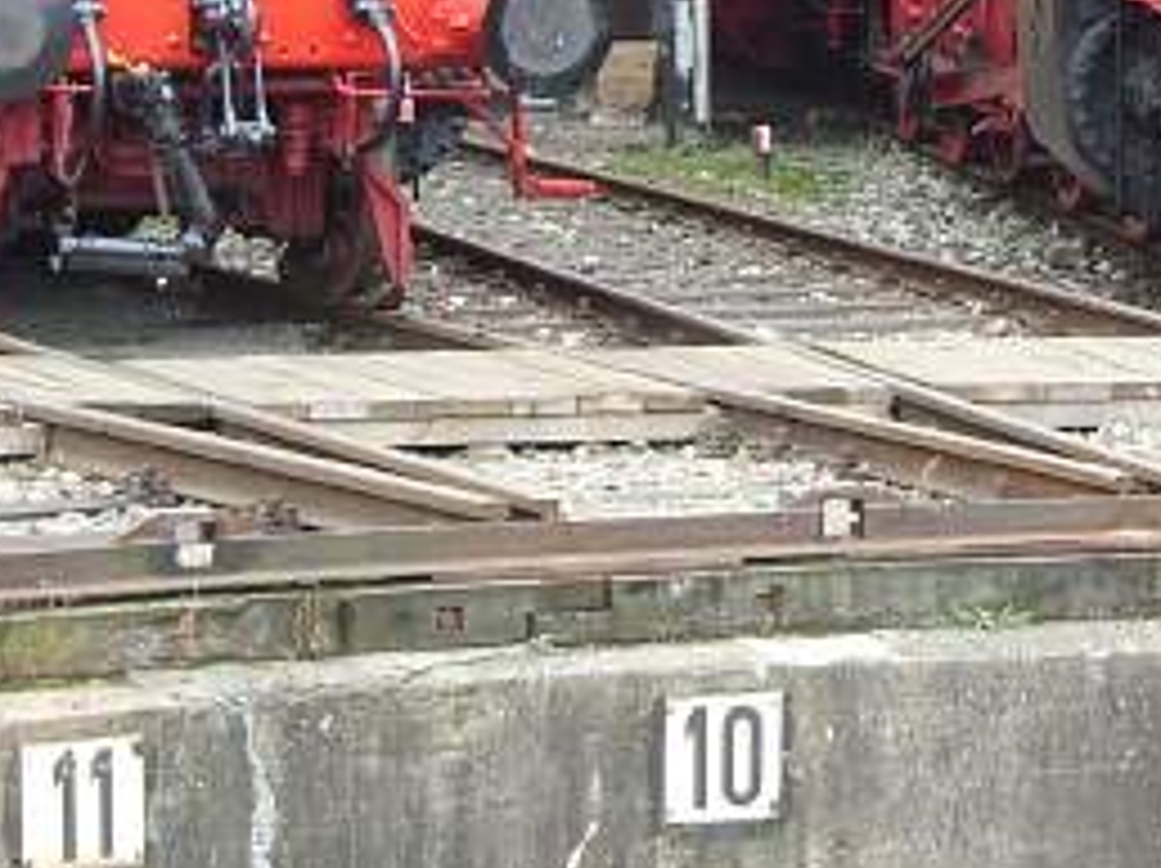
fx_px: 7171
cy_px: -202
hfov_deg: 9.3
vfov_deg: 6.9
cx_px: 684
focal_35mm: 214
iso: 50
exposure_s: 1/71
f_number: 3.2
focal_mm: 11.4
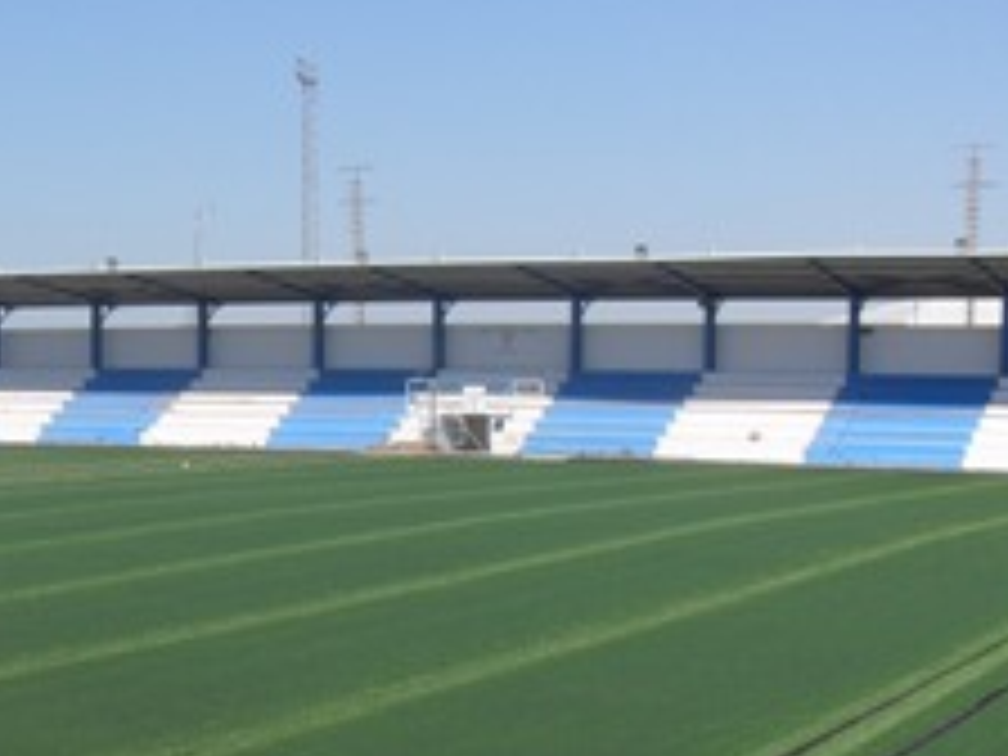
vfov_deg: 19.6
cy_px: 652
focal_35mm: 74
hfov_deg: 25.8
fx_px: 2155
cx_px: 194
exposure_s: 1/180
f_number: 8.9
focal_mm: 6.3
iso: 80
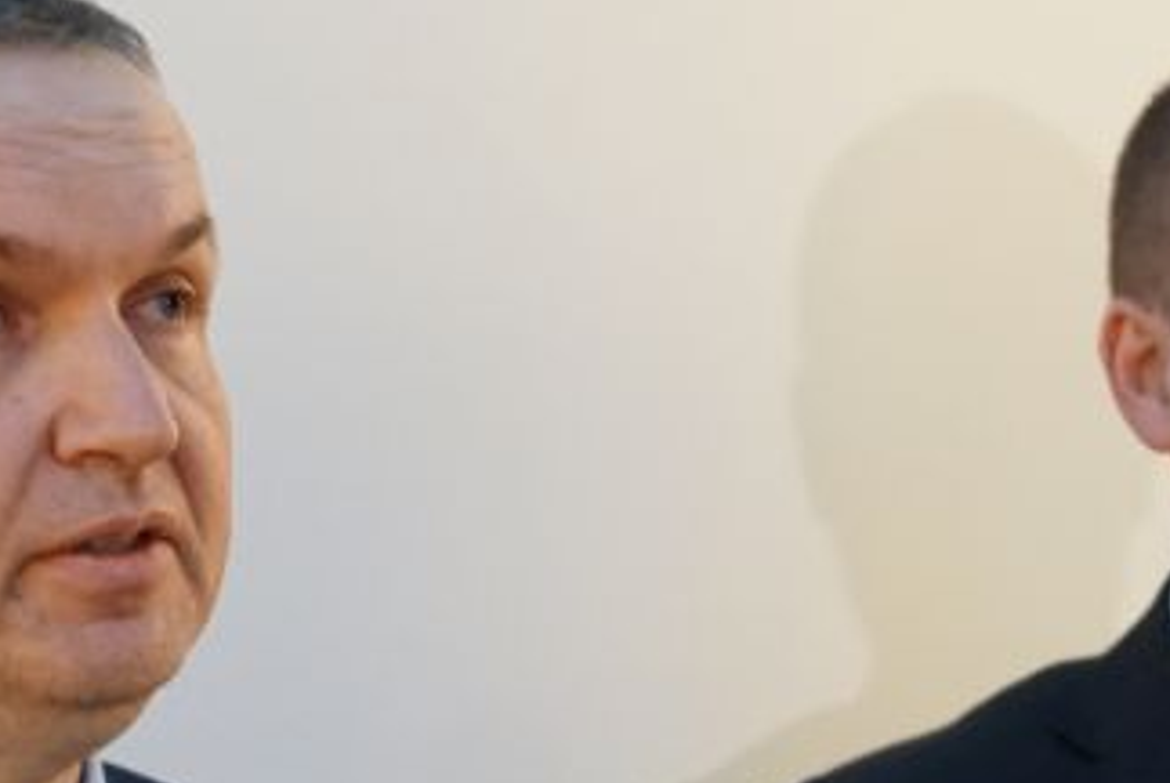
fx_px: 6180
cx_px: 601
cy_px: 933
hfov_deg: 10.8
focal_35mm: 190
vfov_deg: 7.2
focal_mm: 40
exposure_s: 1/80
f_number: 4.5
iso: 2000
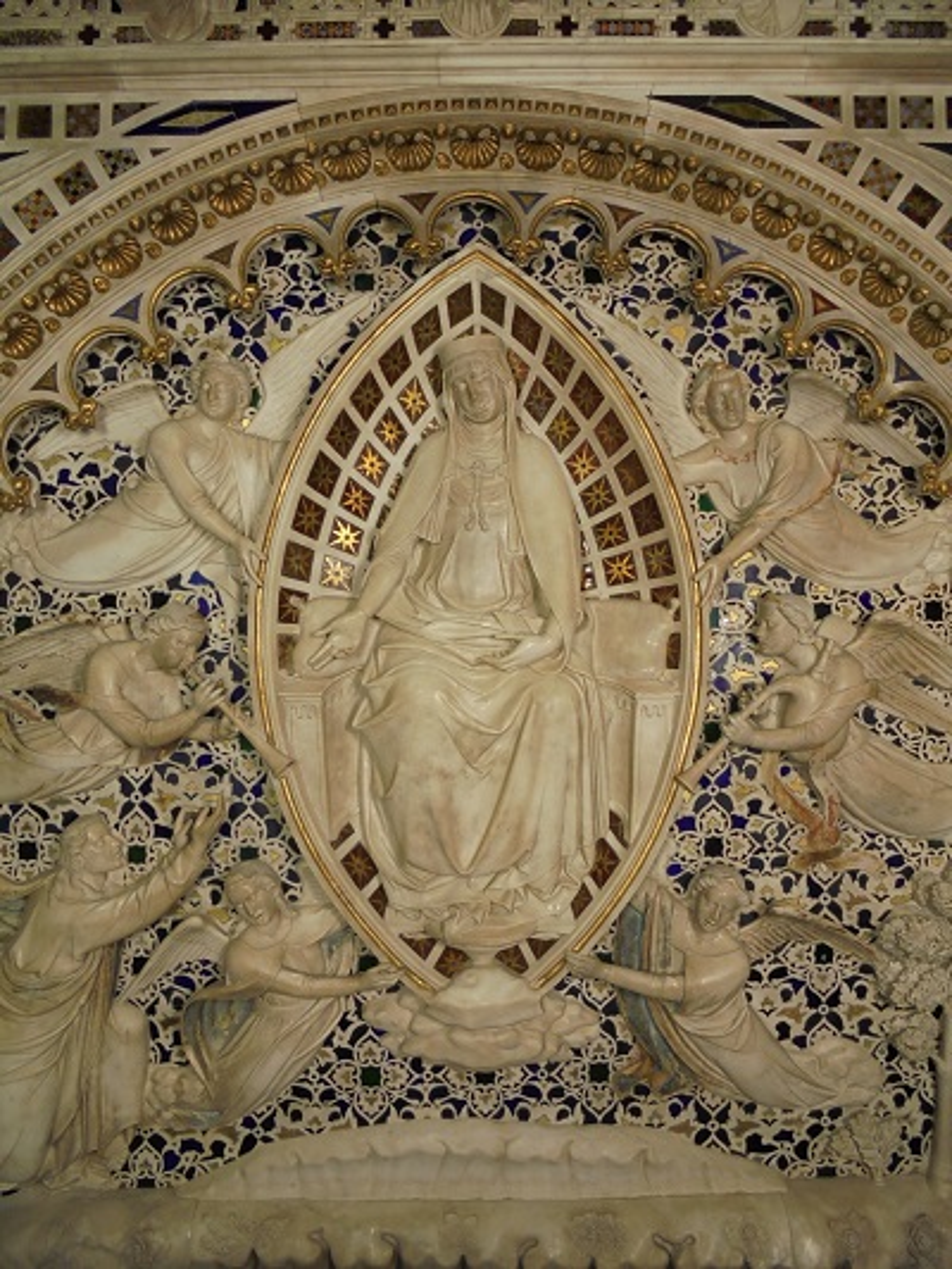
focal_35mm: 26
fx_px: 953
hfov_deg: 53.1
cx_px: 476
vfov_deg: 67.3
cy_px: 634
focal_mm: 4.6
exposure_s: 1/40
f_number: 3.5
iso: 100
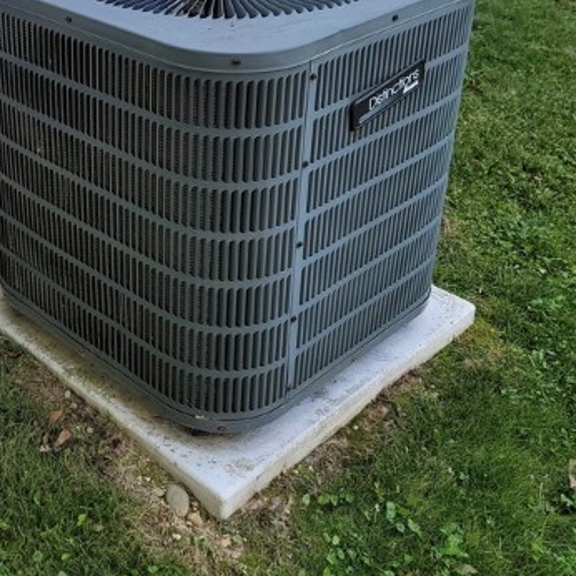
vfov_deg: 33.8
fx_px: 922
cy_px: 132
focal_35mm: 49
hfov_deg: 33.5
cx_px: 102
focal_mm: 7
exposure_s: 1/120
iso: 20
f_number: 1.8
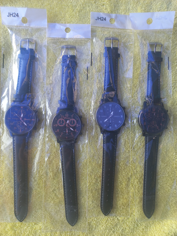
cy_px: 118
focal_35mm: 25
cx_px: 88
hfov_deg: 54.9
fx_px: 170
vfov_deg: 69.4
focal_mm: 4.6
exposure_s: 1/50
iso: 25
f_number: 1.8
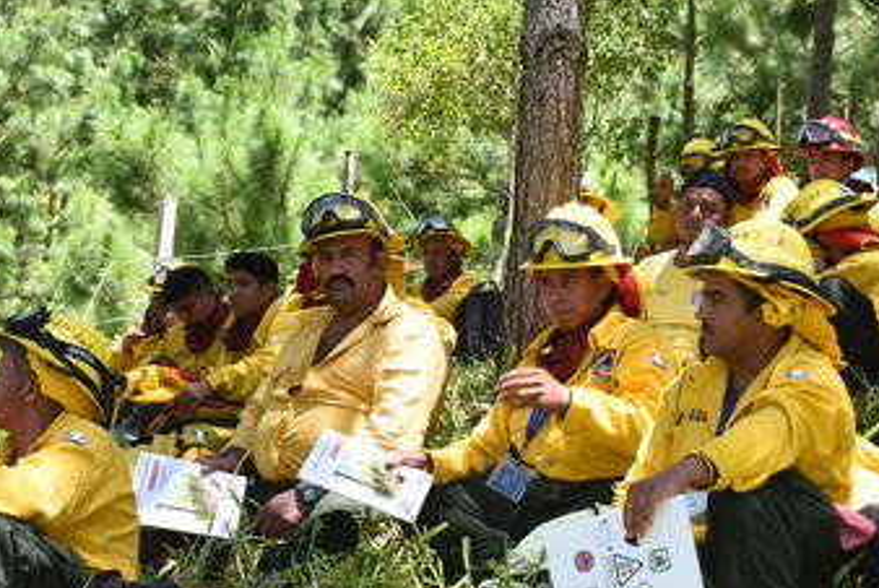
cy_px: 323
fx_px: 1735
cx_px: 554
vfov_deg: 19.2
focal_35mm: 71
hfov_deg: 28.3
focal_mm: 32
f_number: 8
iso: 320
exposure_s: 1/125
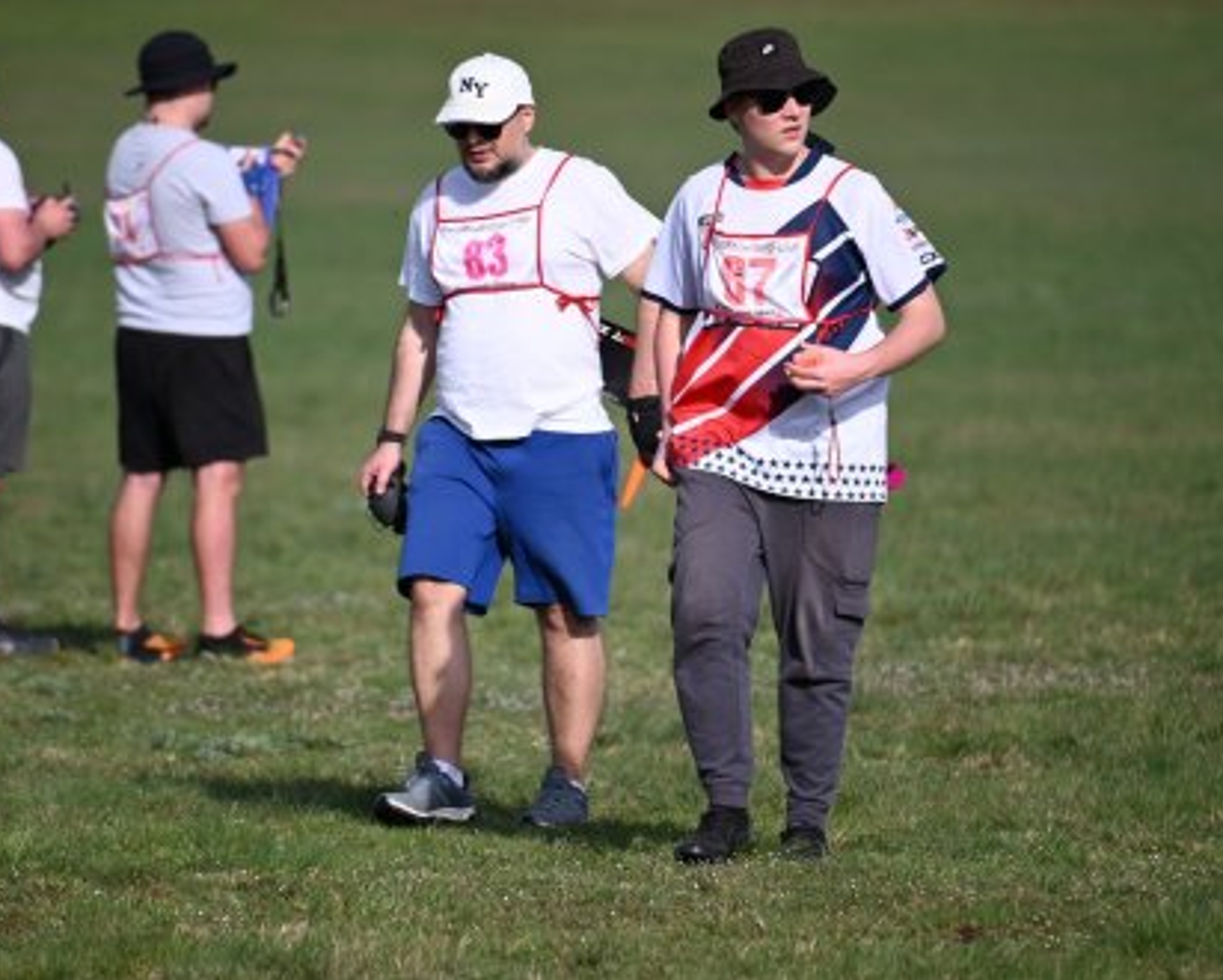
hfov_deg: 4.3
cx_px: 604
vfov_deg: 3.4
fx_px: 16405
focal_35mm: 453
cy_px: 490
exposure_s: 1/1600
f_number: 6.3
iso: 320
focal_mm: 400
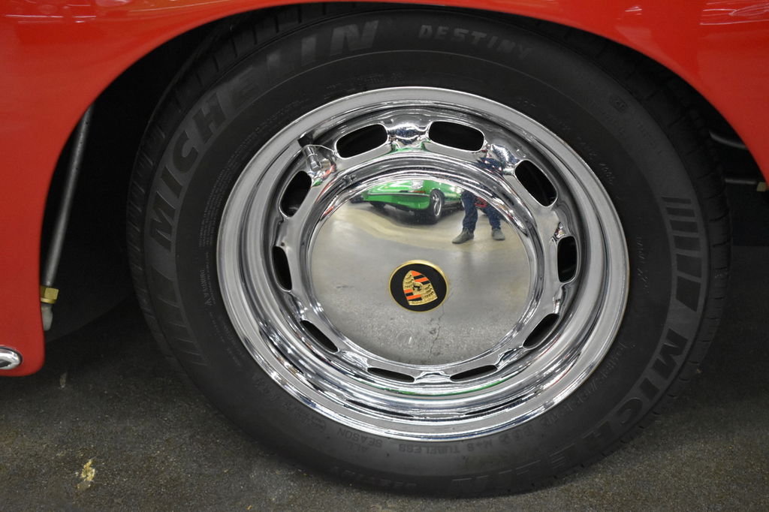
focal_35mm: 45
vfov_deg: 29.8
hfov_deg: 43.6
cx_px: 384
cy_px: 256
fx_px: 961
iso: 4000
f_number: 4.2
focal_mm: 30
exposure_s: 1/125
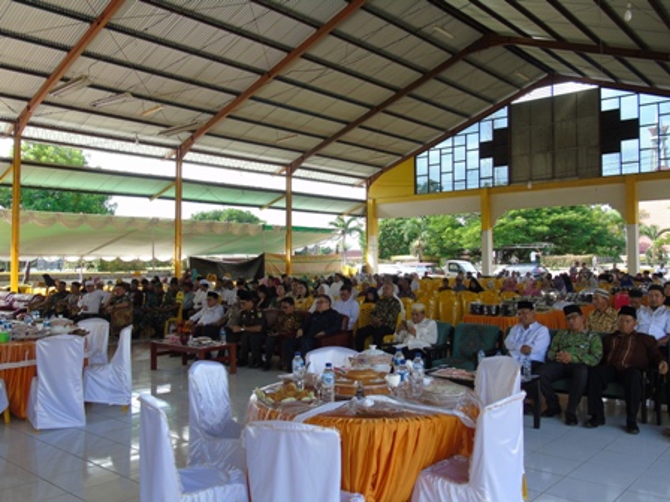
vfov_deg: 48.2
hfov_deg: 61.7
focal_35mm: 29
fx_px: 561
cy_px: 251
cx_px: 335
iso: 80
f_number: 3.6
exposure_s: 1/100
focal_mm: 5.2
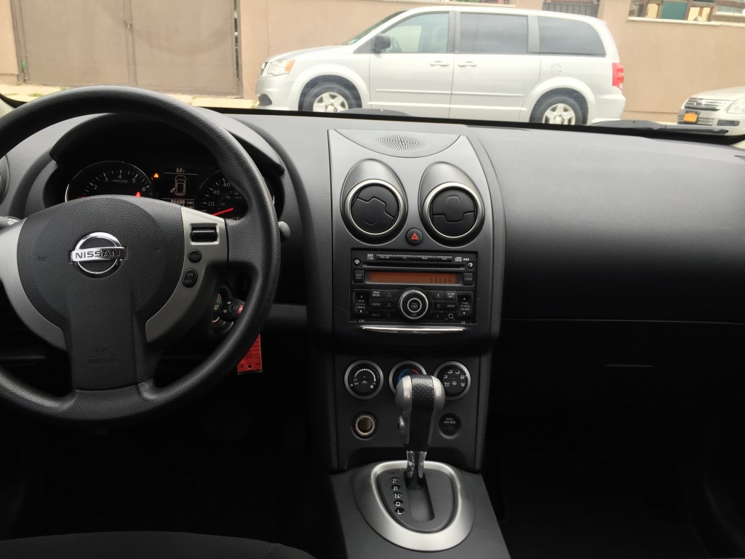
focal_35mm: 29
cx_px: 372
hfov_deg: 61.7
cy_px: 280
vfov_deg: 48.2
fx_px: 624
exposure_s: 1/60
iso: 32
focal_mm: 4.15
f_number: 2.2
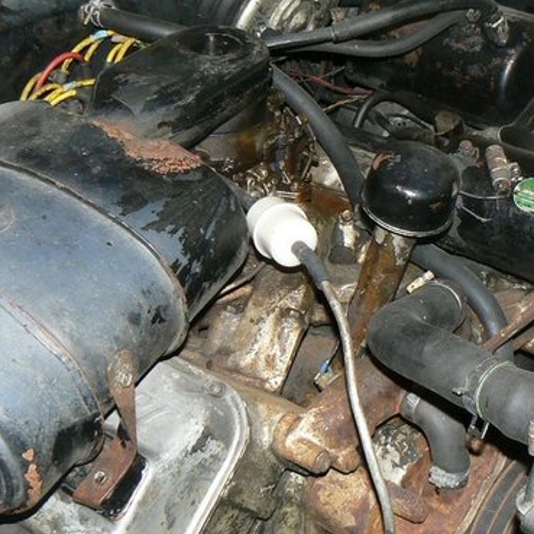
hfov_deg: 25.0
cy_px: 220
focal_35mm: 69
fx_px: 1204
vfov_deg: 25.0
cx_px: 242
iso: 100
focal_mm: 6
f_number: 2.8
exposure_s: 1/30
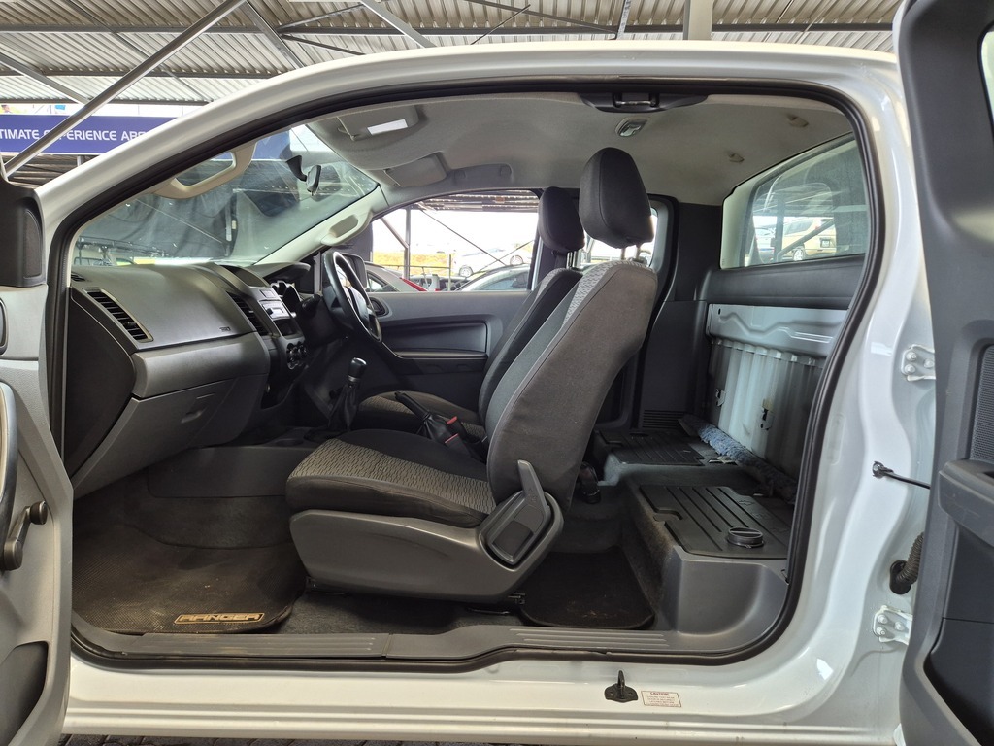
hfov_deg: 73.9
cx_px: 497
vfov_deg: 58.9
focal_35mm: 23
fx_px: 660
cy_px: 373
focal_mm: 5.4
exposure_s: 1/180
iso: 100
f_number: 1.8
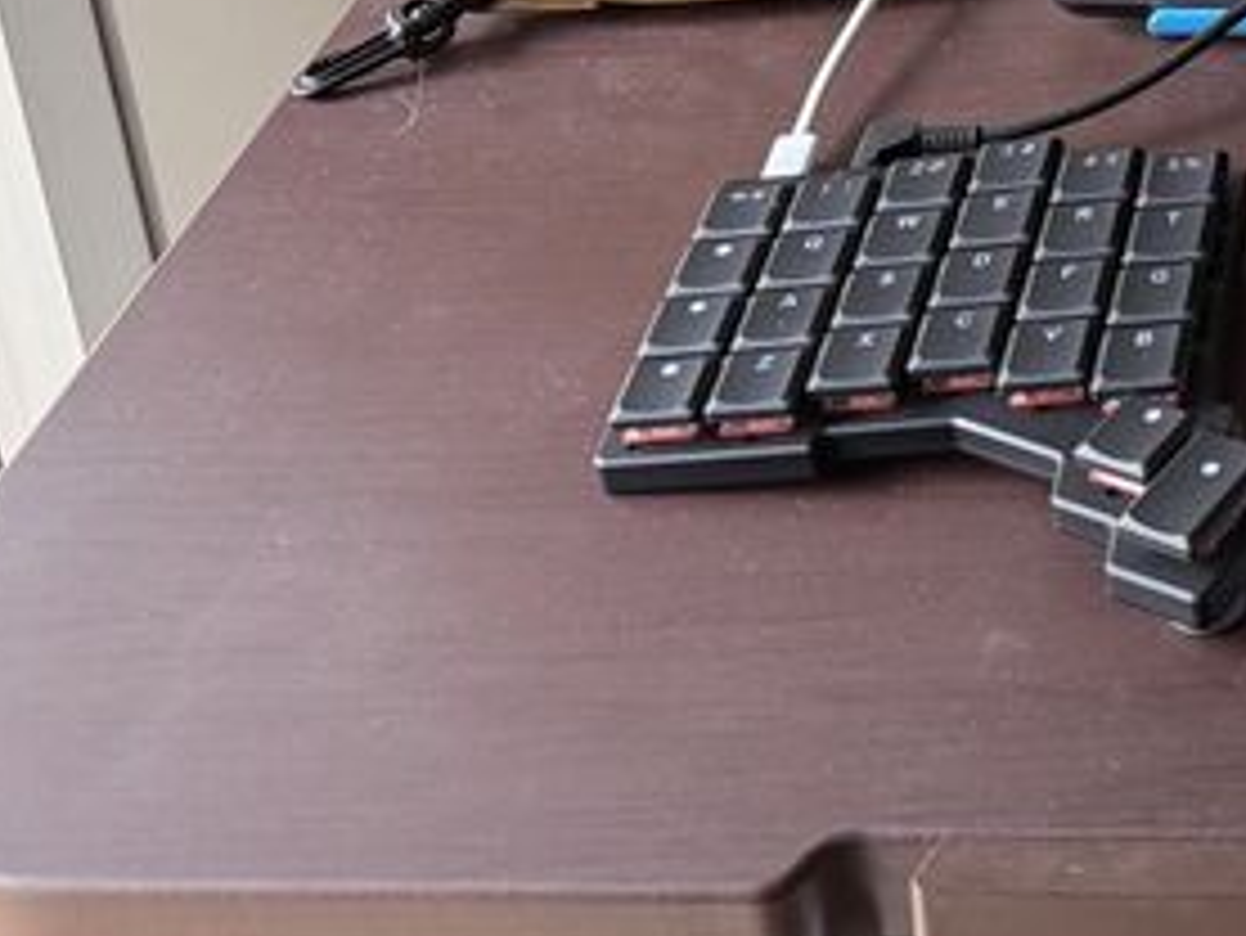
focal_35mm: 78
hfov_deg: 22.3
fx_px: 2809
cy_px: -497
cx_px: 1633
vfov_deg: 17.0
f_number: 1.78
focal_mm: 6.76
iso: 320
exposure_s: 1/60
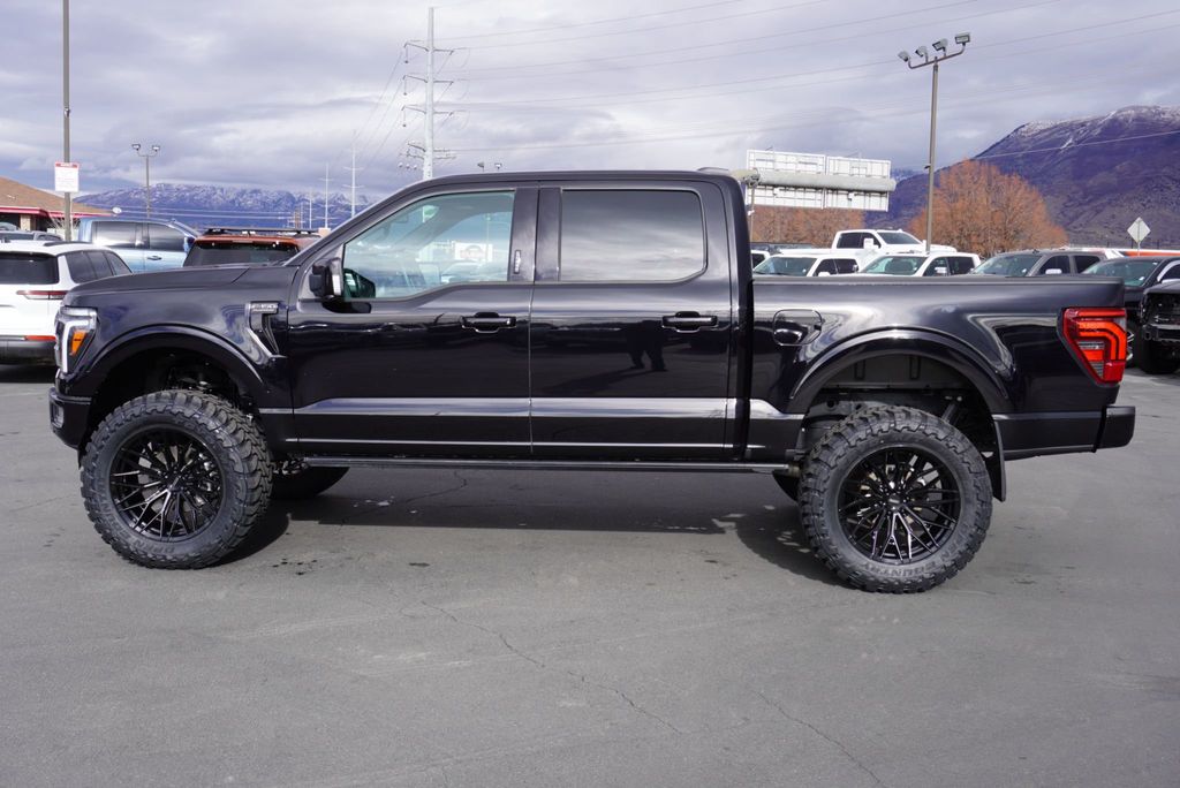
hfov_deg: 55.1
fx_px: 1131
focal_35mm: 34
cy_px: 394
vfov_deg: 38.4
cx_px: 590
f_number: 8
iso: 100
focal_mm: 23
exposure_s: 1/100
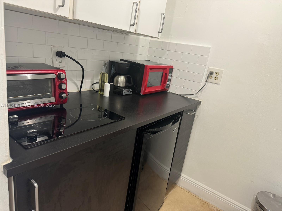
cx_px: 141
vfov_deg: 56.8
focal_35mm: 24
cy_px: 106
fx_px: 196
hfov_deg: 71.6
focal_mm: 6.76
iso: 160
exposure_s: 1/60
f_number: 1.78
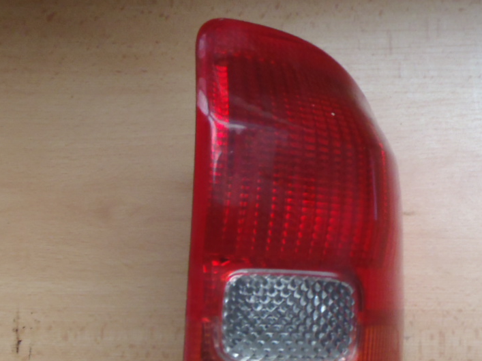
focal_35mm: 67
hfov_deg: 29.0
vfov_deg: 21.6
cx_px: 259
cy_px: 305
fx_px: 933
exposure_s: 1/8
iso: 400
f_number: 4.7
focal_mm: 6.64
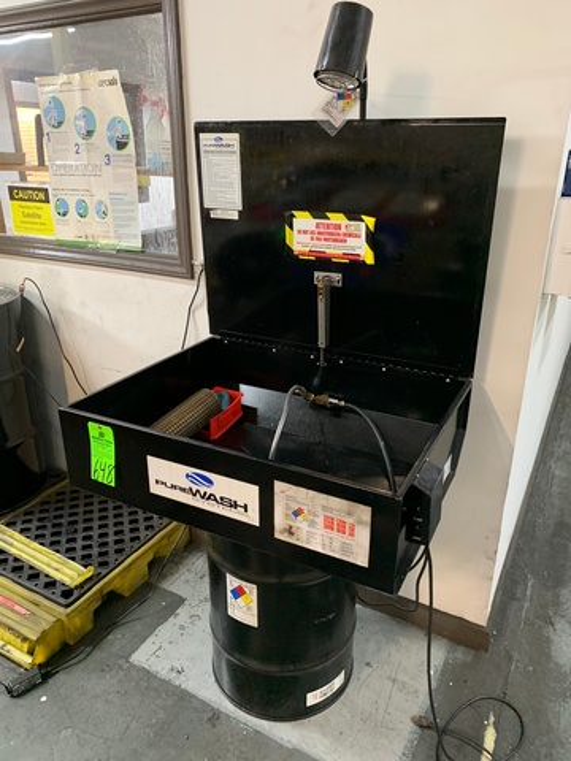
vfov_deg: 67.3
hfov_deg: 53.1
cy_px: 380
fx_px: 572
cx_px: 286
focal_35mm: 26
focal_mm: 4.25
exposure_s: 1/60
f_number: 1.8
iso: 320
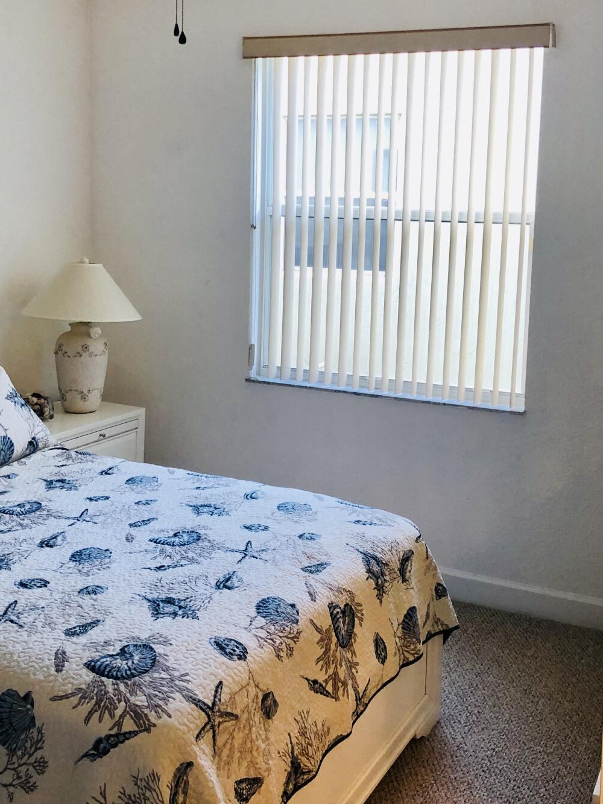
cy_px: 323
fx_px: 975
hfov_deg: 34.3
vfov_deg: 44.6
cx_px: 316
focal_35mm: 42
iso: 25
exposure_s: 1/30
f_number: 1.8
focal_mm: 4
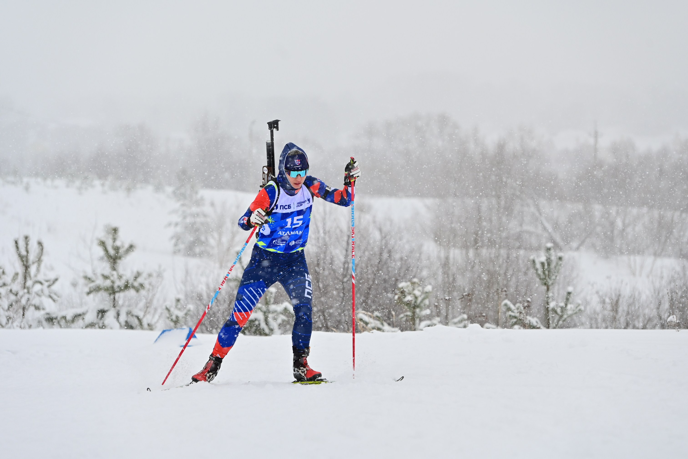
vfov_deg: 8.9
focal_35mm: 155
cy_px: 230
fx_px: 2962
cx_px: 344
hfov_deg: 13.2
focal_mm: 155
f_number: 5
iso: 640
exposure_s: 1/2000
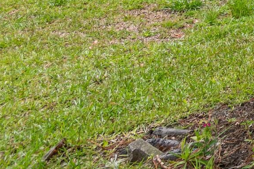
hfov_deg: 16.4
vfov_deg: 14.6
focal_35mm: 79
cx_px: 559
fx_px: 557
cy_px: -156
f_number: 7.1
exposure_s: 1/200
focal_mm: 10
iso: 100
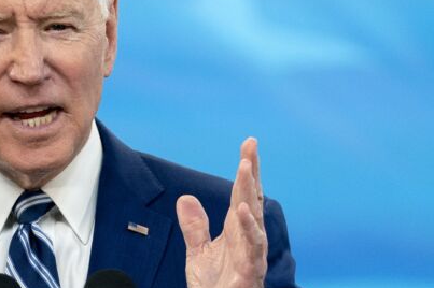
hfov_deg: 3.5
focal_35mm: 596
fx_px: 7179
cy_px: 156
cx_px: 64
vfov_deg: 2.3
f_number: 2.8
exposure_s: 1/200
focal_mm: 200
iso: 1250
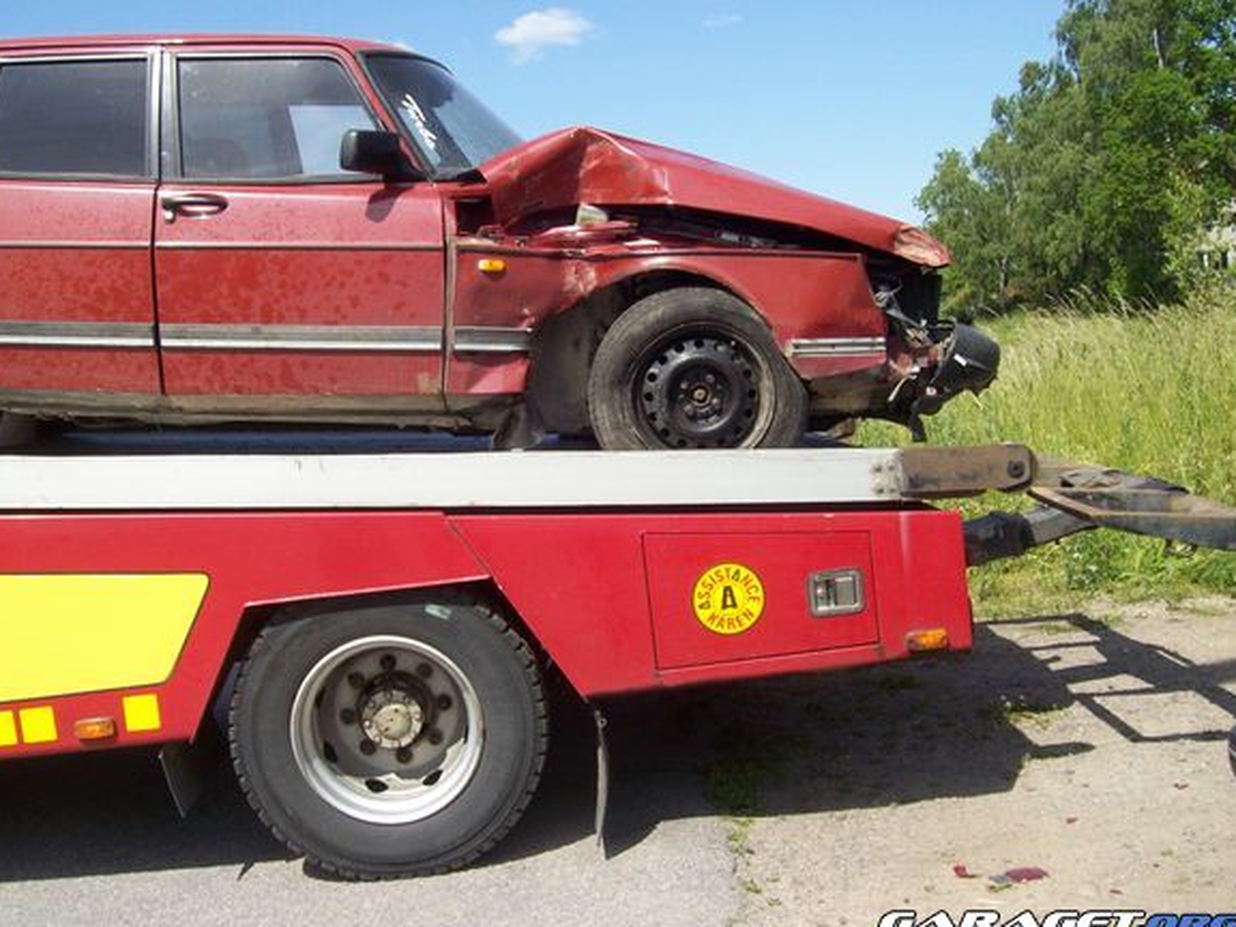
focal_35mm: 40
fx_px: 1428
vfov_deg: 35.9
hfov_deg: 46.7
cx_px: 560
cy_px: 429
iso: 80
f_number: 4.8
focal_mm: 6
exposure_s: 1/397
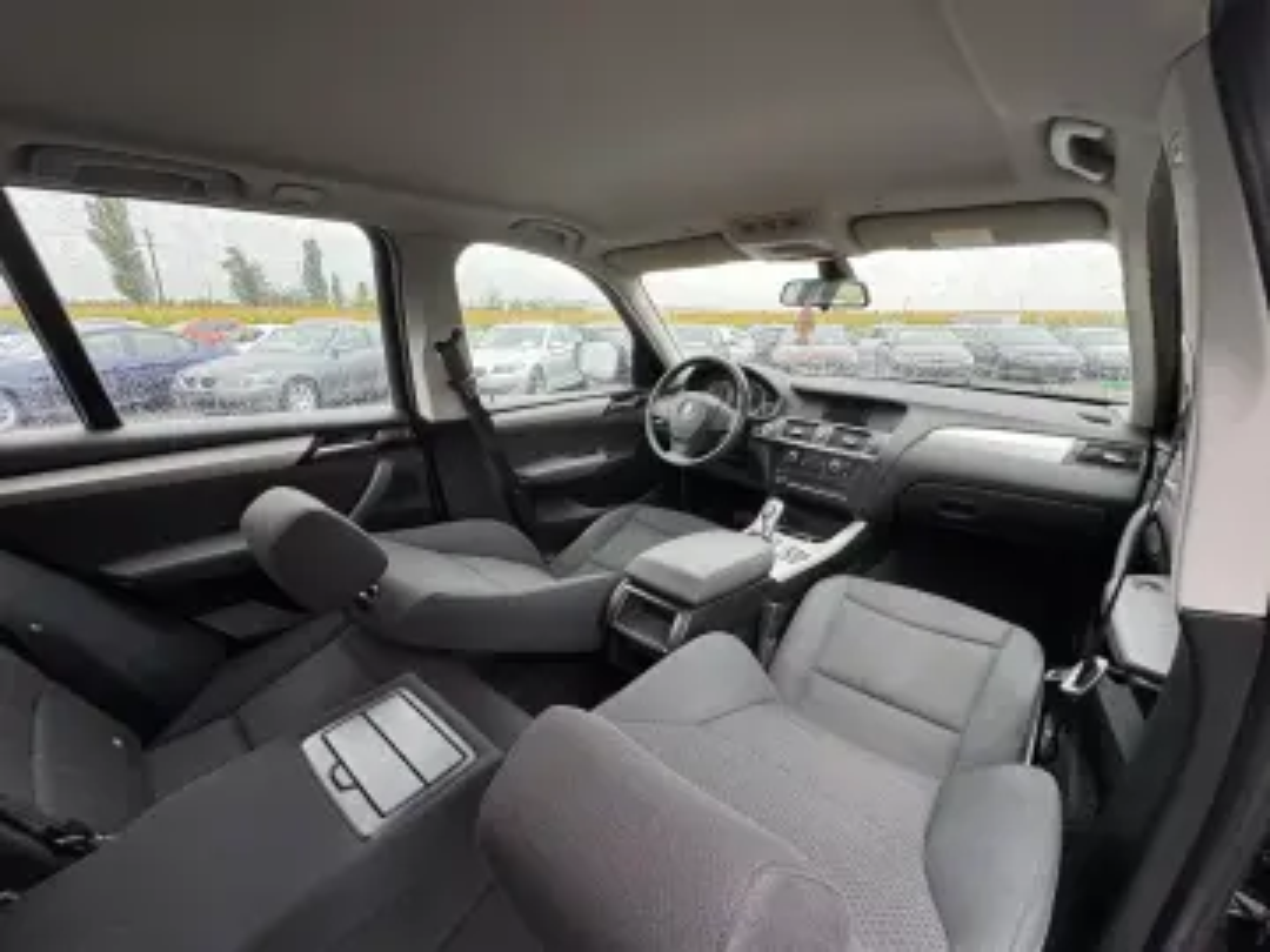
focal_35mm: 14
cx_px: 635
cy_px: 476
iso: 80
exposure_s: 1/99
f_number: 2.2
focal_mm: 2.22
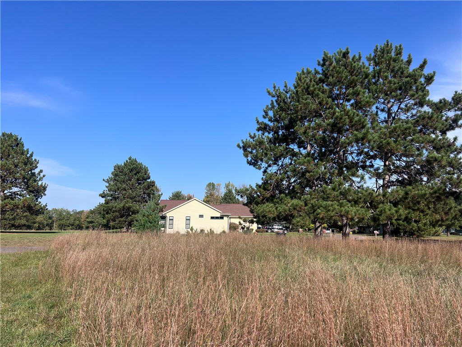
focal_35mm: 26
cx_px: 231
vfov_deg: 53.1
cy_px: 174
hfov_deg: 67.3
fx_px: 347
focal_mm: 5.7
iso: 50
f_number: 1.5
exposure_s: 1/4115
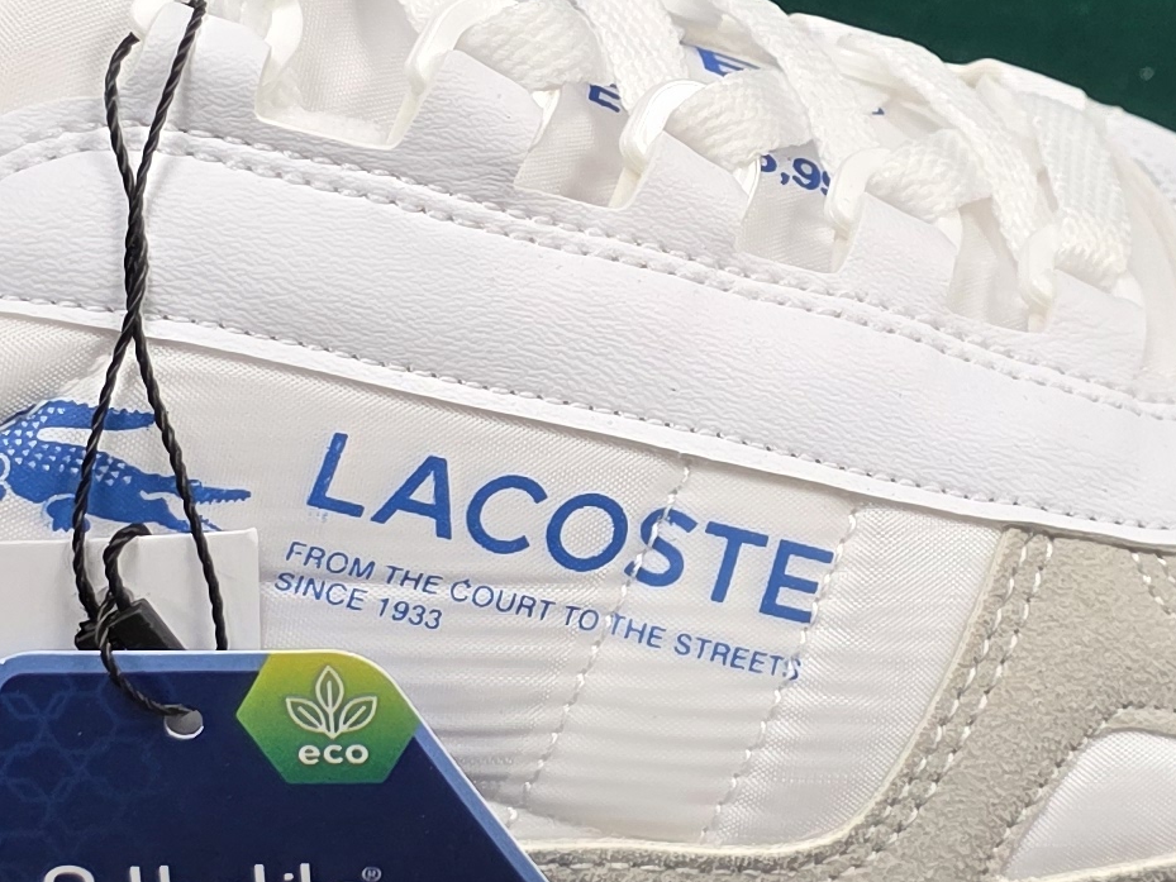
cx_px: 728
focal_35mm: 99
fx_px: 3364
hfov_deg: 19.8
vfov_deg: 14.9
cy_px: 233
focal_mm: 6.3
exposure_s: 1/100
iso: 160
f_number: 1.7
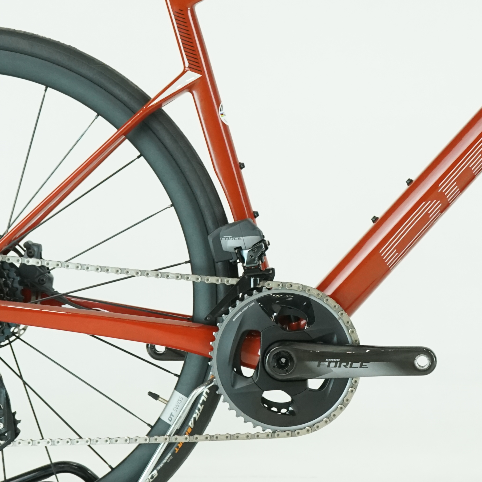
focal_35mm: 147
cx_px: 377
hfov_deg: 11.8
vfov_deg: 11.9
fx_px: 2316
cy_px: 136
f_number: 5.6
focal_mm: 59
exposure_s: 1/200
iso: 1600
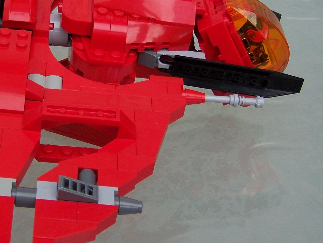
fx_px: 803
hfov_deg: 22.6
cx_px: 90
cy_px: 79
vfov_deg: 17.1
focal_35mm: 86
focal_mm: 6.3
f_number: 2.8
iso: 64
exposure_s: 1/400
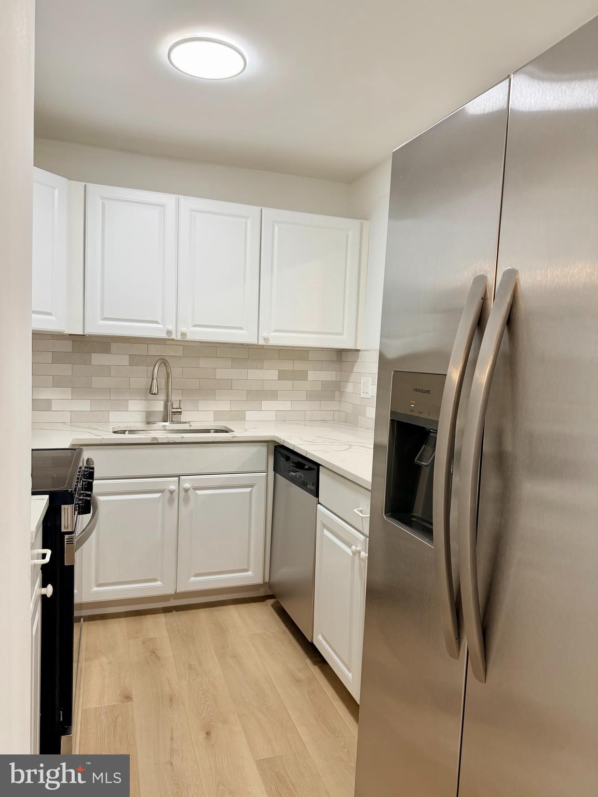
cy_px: 398
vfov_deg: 71.6
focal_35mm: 24
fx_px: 553
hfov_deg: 56.8
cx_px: 299
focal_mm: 6.76
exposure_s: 1/120
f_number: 1.78
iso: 125
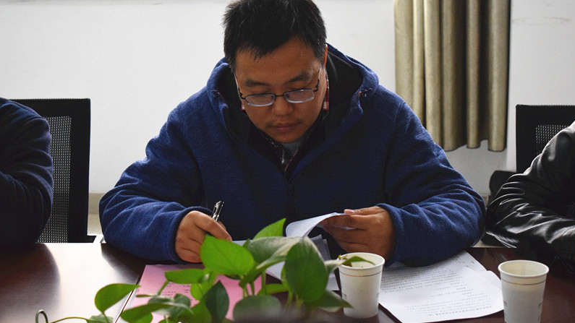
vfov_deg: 15.3
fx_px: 1204
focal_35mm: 79
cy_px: 134
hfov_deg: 26.9
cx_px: 289
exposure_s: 1/160
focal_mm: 50
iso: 3200
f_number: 5.6
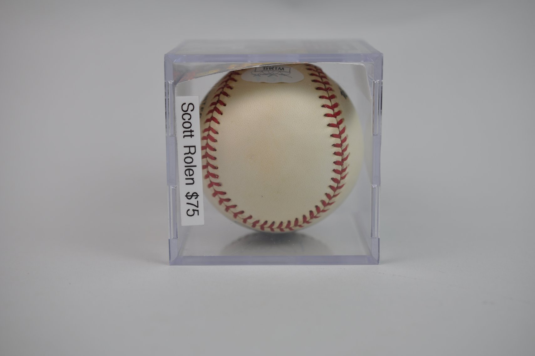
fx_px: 891
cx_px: 268
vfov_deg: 22.6
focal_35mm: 60
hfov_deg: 33.4
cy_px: 178
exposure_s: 1/60
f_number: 4
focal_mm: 40
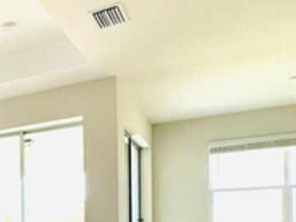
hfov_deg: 28.5
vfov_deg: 27.8
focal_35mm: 49
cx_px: -126
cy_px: 226
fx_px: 419
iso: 40
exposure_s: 1/148
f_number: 2.2
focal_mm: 2.22
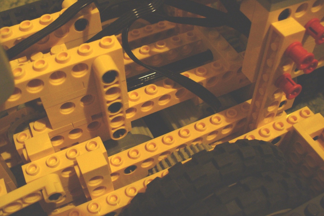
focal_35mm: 39
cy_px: 117
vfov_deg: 34.2
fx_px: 351
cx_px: 161
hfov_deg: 49.5
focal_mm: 6.1
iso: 200
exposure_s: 1/4
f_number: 2.8
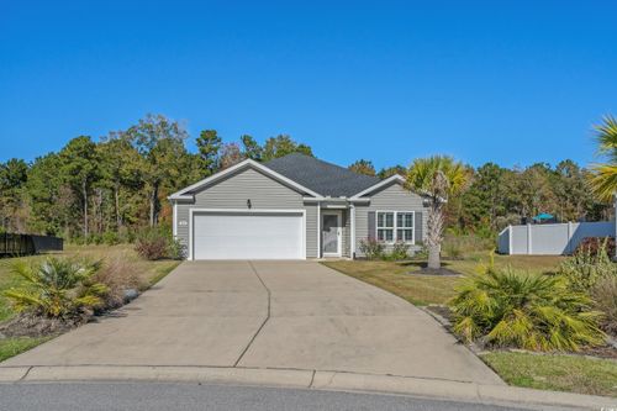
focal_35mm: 29
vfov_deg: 44.9
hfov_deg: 63.7
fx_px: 497
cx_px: 308
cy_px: 206
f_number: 8
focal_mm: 29
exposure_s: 1/250
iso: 160
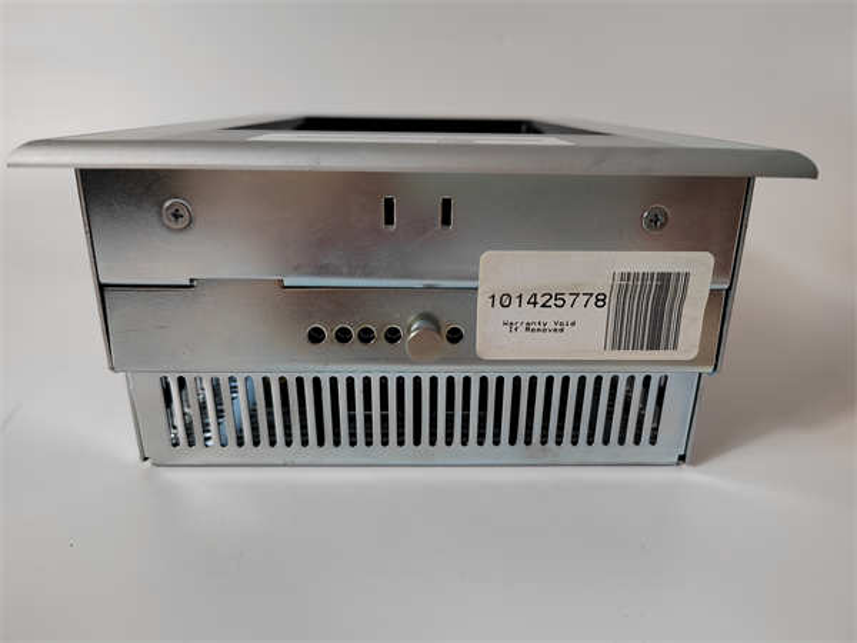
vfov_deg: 58.9
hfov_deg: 73.9
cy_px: 322
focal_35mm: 23
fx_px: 569
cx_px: 428
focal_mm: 5.52
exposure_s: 1/100
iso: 428
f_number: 1.9
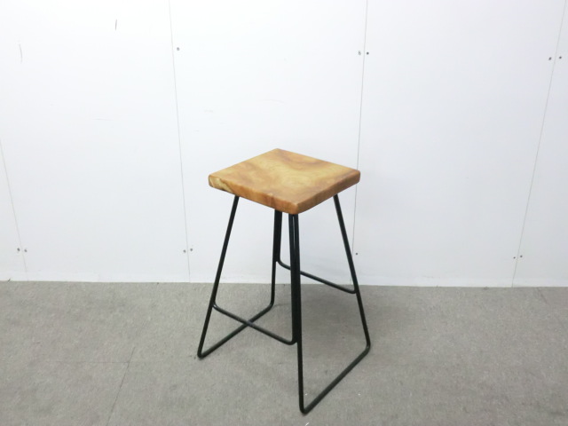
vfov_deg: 37.7
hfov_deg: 49.0
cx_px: 284
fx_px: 624
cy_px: 213
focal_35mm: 38
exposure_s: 1/30
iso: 800
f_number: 3.9
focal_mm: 6.9
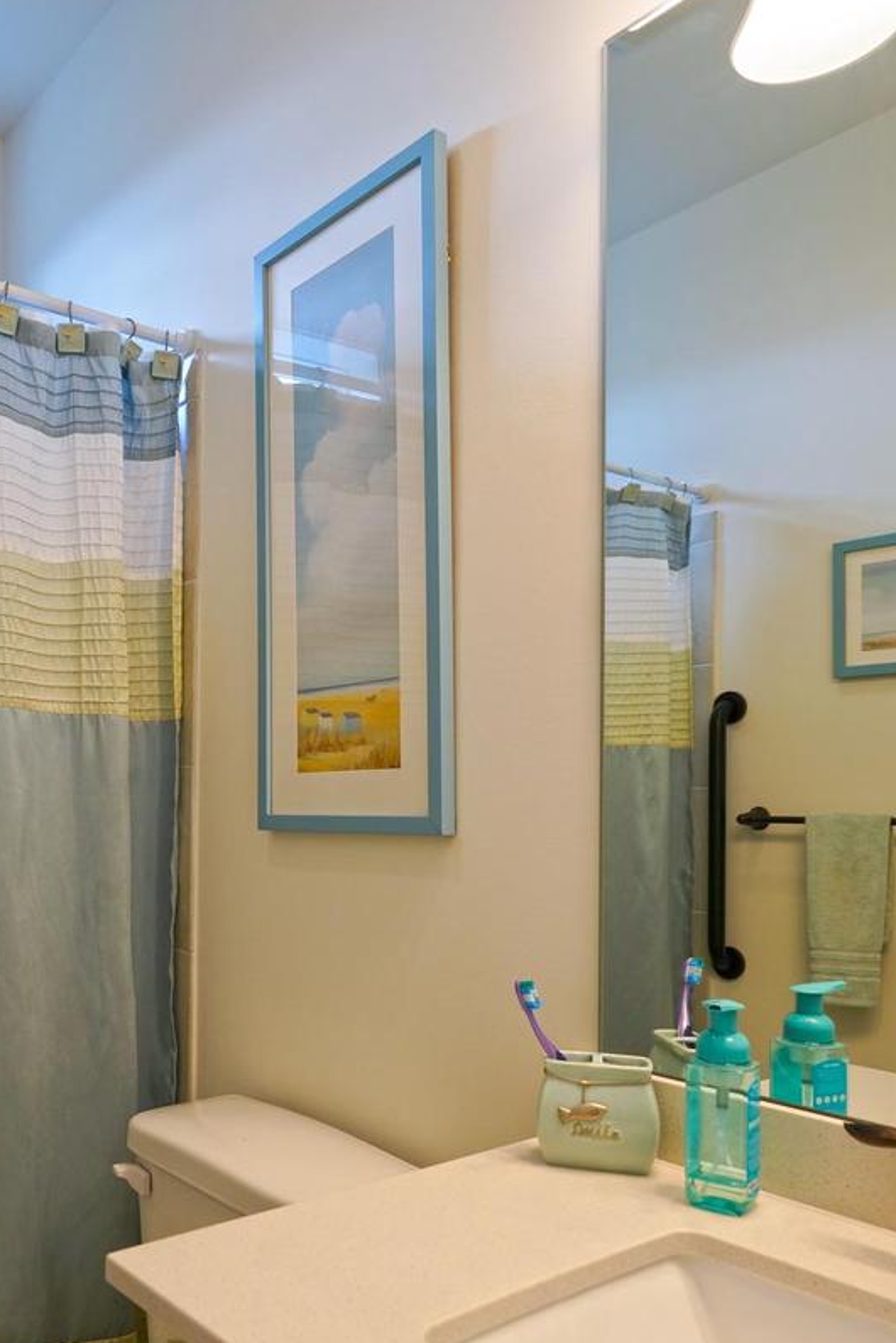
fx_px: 1082
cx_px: 249
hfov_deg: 43.8
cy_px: 768
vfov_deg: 63.3
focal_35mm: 29
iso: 640
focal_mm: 16
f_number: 4
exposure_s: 1/160
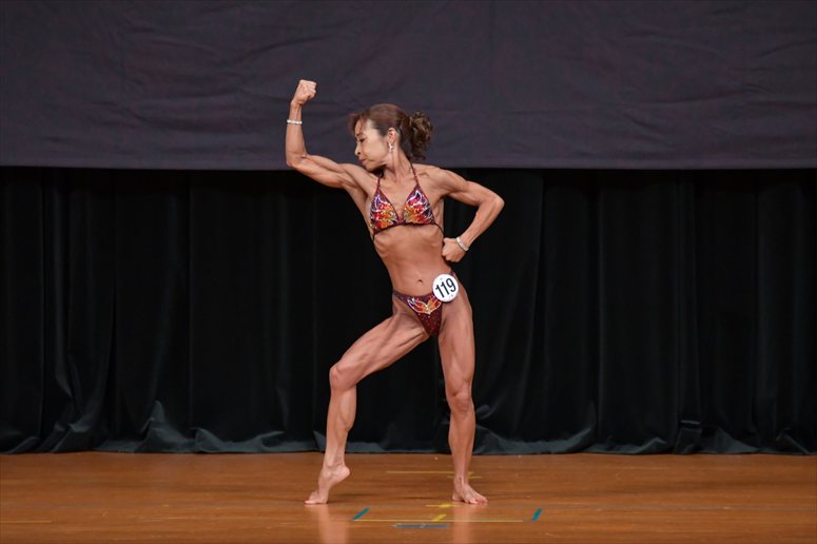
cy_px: 272
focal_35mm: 300
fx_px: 6805
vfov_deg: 4.6
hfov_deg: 6.9
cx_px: 408
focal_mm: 200
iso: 4000
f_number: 5.6
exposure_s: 1/400
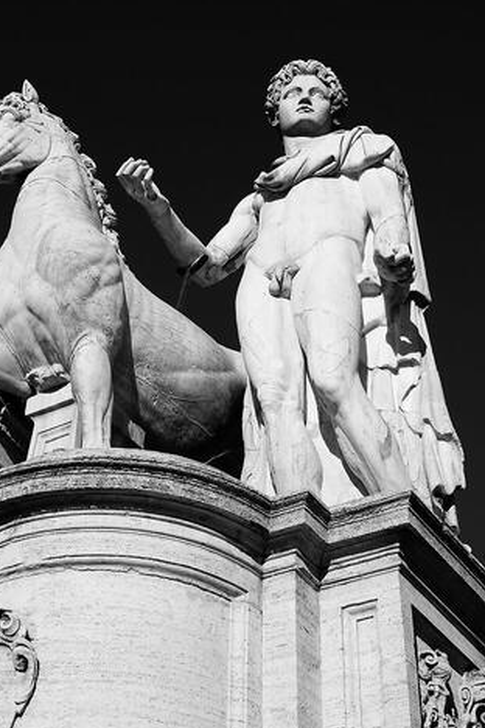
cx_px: 176
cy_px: 285
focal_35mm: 59
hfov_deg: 22.9
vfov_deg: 33.8
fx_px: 1192
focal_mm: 31
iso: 200
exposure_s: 1/500
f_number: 9
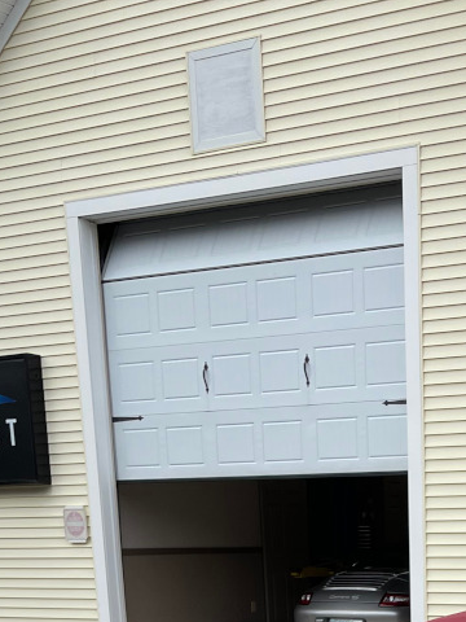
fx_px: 1400
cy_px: 930
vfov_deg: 21.2
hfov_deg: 18.5
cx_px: 445
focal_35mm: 78
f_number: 1.6
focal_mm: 4.2
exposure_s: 1/849
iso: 32
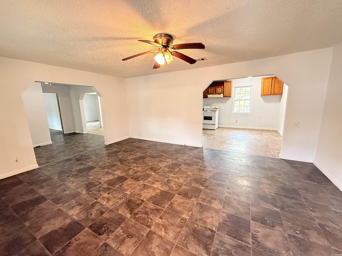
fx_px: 138
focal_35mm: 14
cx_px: 171
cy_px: 128
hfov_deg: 102.1
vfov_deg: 85.7
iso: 640
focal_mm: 2.22
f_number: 2.2
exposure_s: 1/60
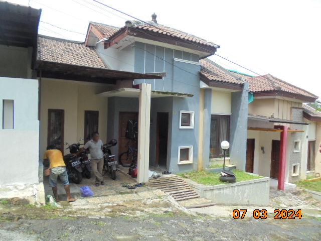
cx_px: 160
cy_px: 120
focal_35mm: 26
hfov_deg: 67.3
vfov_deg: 53.1
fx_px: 241
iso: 100
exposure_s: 1/400
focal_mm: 4.6
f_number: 3.5
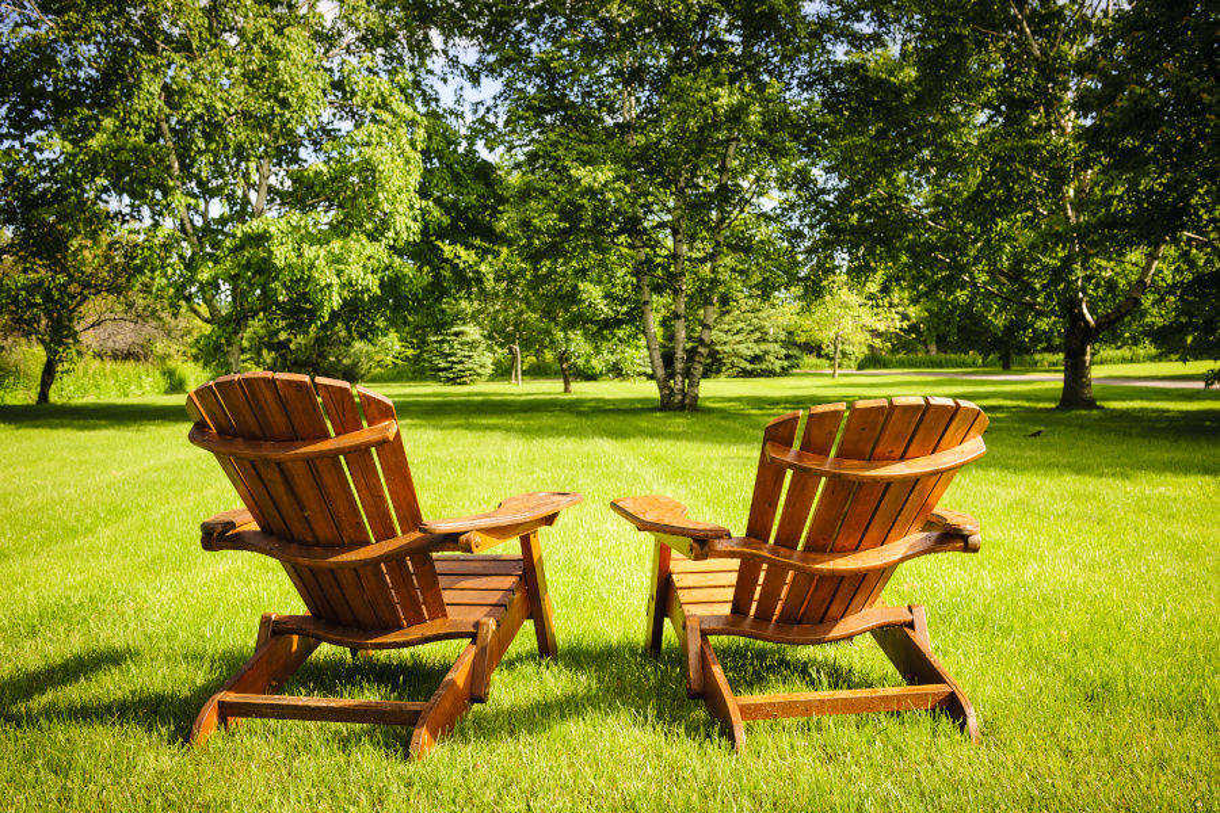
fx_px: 1220
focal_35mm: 36
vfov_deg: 36.9
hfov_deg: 53.1
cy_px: 406
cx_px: 610
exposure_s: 1/125
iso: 200
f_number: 9
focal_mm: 36
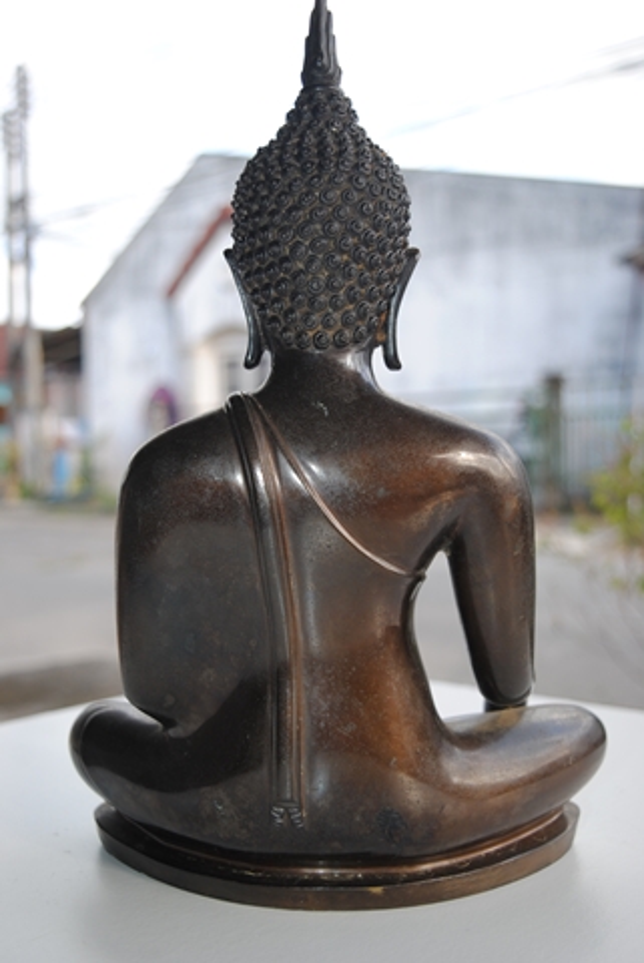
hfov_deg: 33.1
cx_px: 322
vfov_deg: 47.9
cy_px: 482
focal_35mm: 40
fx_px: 1084
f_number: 4
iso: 100
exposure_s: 1/125
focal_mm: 27
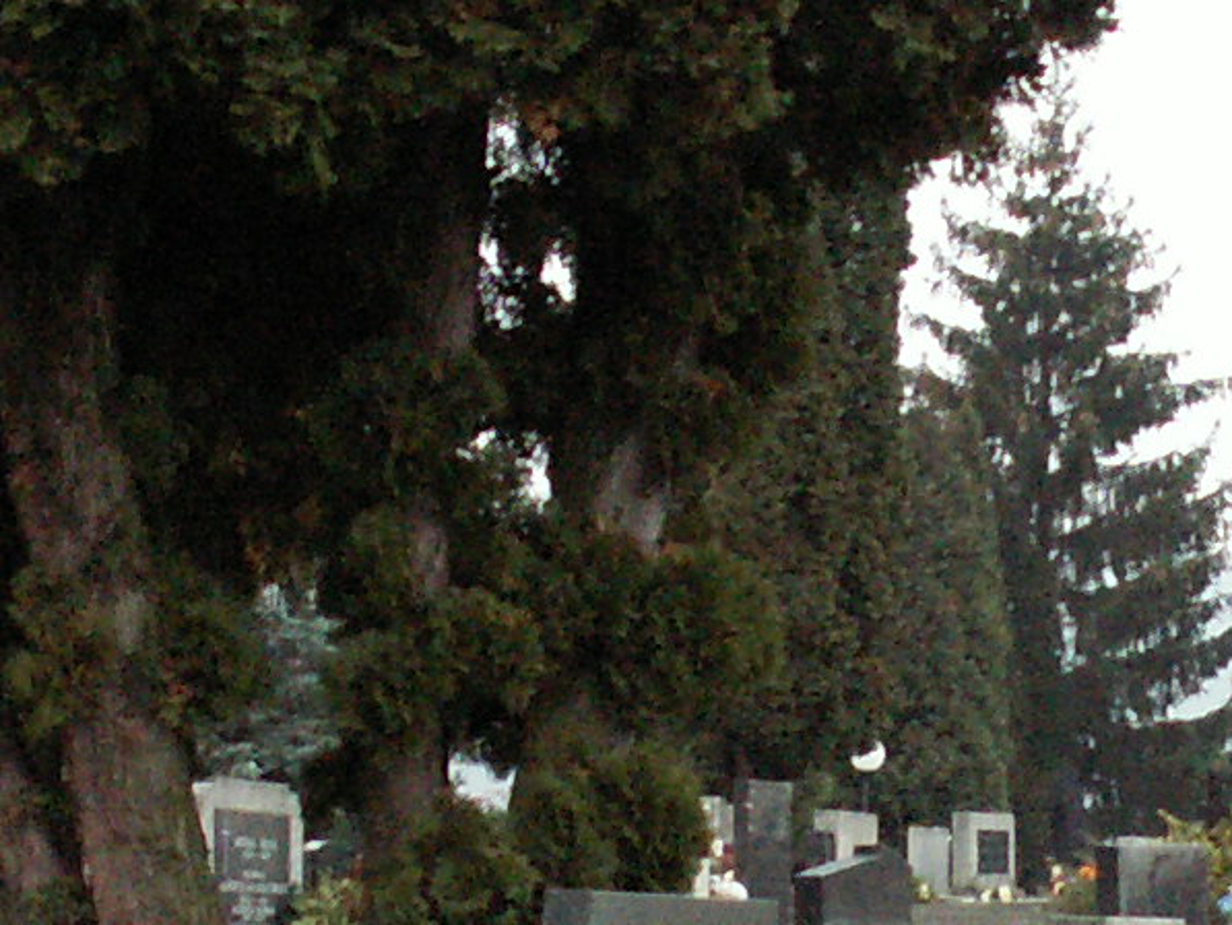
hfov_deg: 13.2
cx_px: 627
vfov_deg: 9.8
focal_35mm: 150
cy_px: 1008
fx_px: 5340
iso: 160
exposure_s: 1/30
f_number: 2.8
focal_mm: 5.86
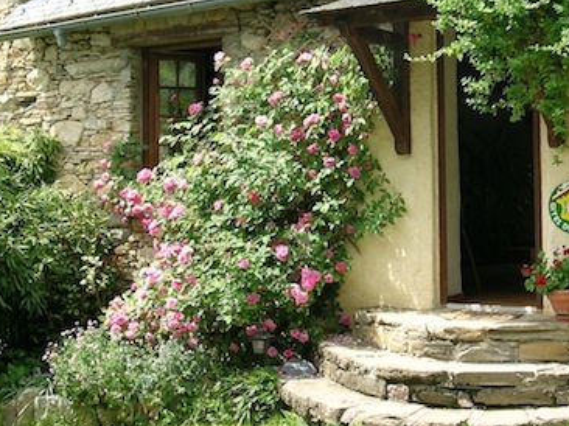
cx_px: 420
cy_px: 160
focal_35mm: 64
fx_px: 1051
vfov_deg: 22.9
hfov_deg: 29.8
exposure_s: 1/139
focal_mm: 8
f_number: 4.9
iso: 50
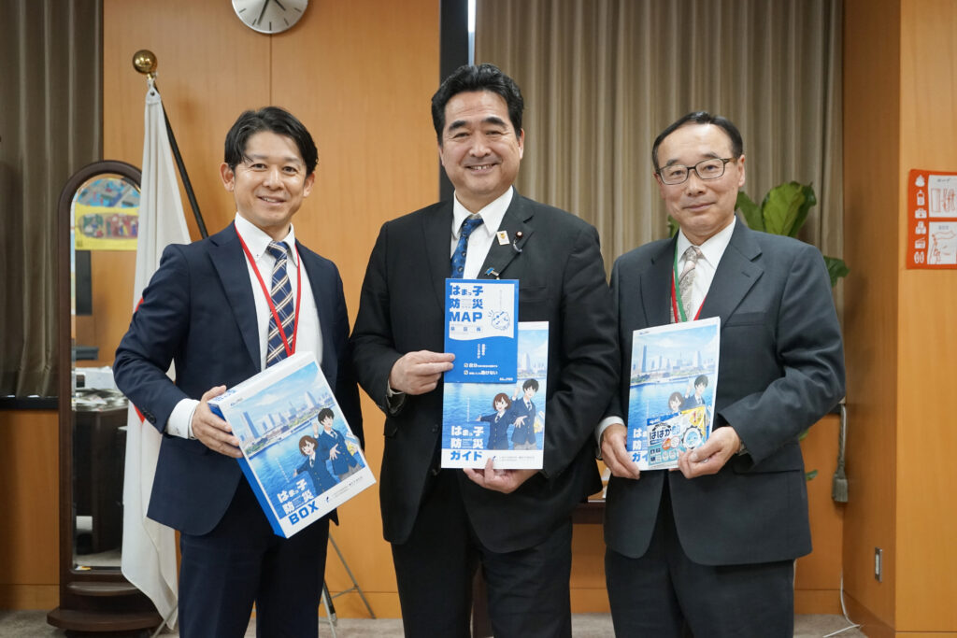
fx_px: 1276
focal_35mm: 48
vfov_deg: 28.1
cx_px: 478
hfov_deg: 41.1
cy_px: 319
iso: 2500
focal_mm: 48
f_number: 5
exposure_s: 1/160
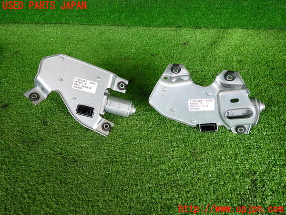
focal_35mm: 25
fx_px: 207
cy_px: 108
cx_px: 143
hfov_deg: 69.4
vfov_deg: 54.9
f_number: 2
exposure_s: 1/100
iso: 200
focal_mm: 4.5
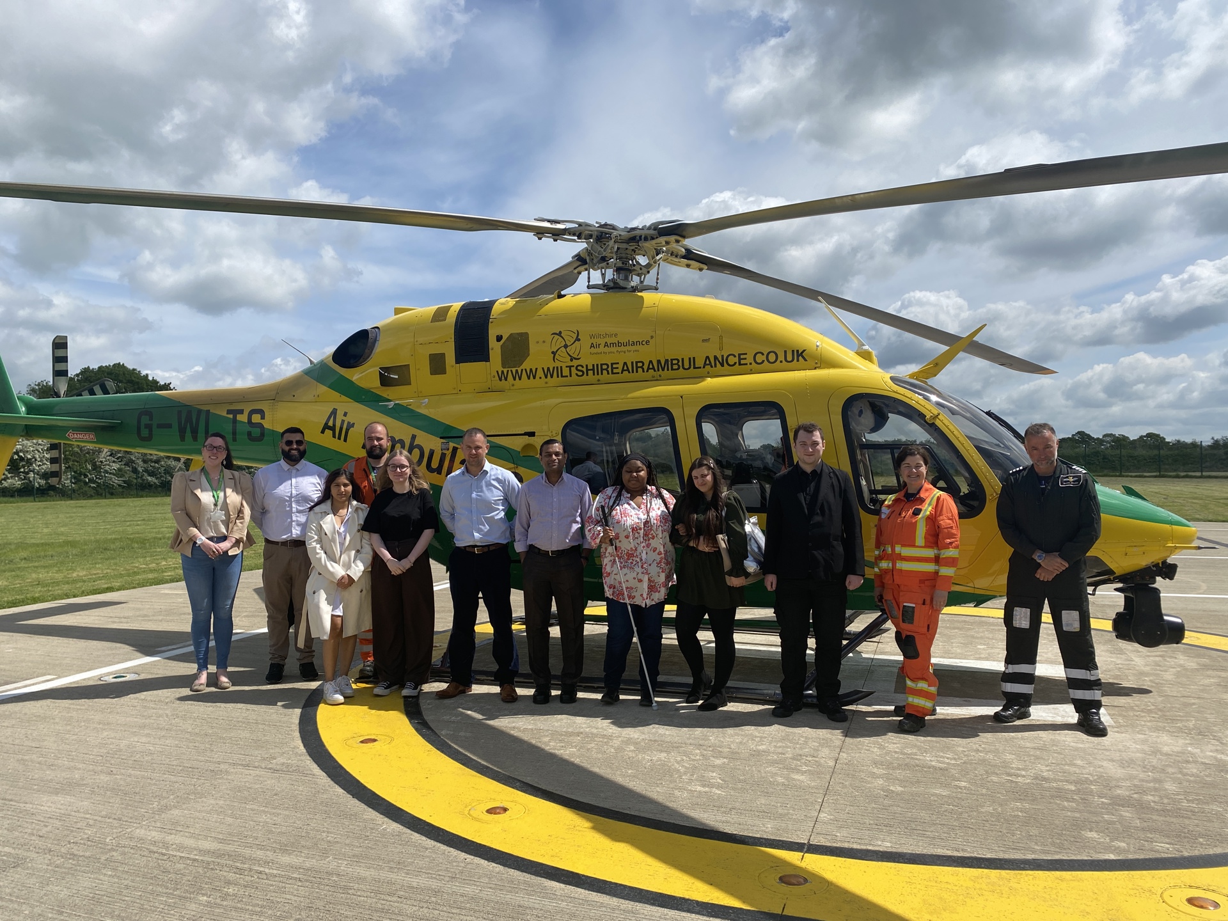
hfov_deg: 67.3
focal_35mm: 26
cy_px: 460
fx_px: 922
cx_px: 614
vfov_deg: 53.1
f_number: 1.8
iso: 32
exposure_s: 1/3497
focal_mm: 4.25
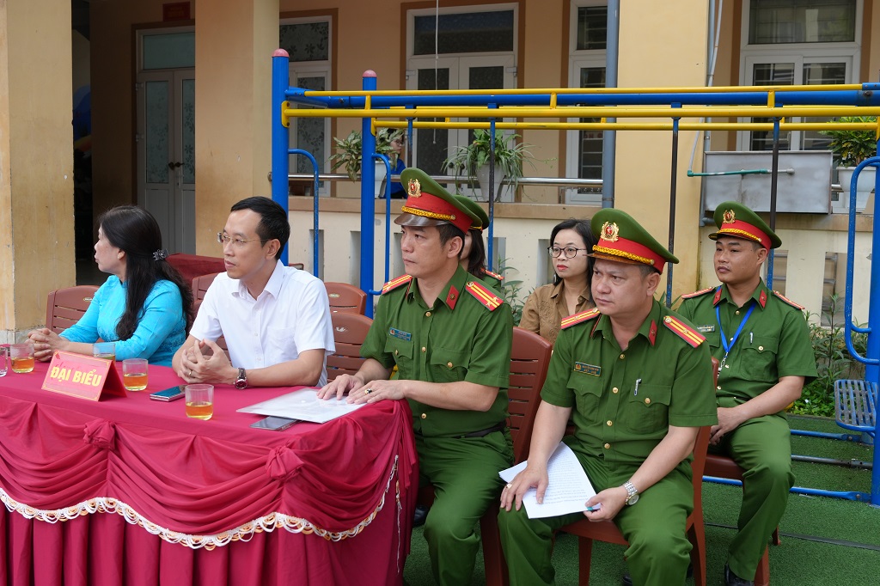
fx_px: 880
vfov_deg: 36.8
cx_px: 440
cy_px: 293
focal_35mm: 36
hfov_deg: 53.1
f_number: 4
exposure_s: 1/160
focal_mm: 24
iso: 250
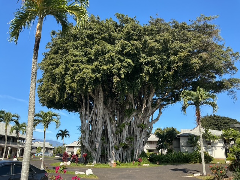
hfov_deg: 61.7
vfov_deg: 48.2
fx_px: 201
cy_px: 90
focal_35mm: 29
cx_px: 120
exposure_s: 1/855
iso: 25
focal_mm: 3
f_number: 1.8
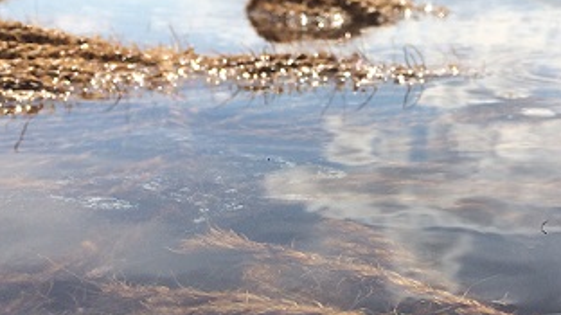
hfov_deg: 33.7
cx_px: 345
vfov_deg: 19.2
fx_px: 922
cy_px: 251
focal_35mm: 62
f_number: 2.2
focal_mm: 4.15
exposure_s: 1/2740
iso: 32
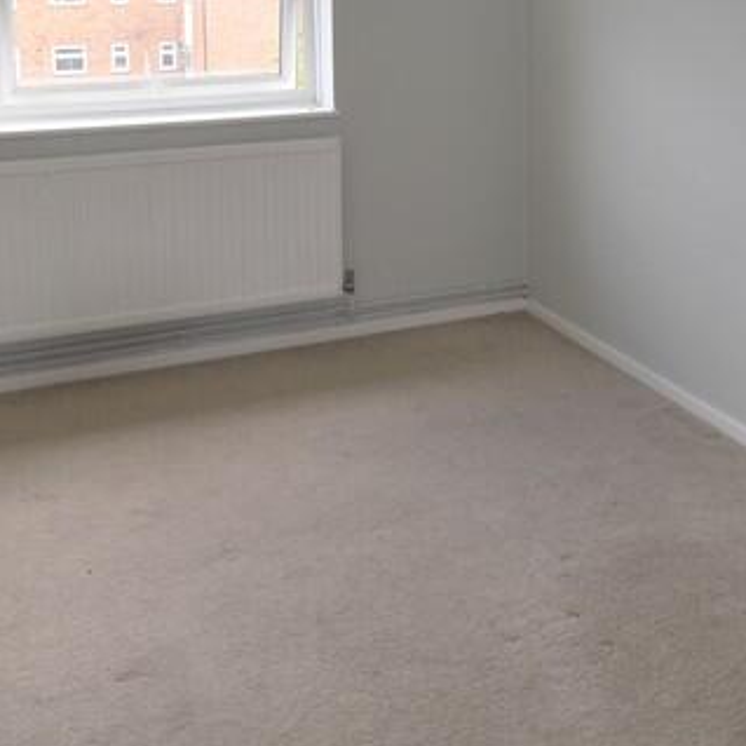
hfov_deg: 40.9
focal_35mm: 41
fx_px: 1000
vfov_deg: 38.0
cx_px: 411
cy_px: 65
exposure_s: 1/25
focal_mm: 10
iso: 100
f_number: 11
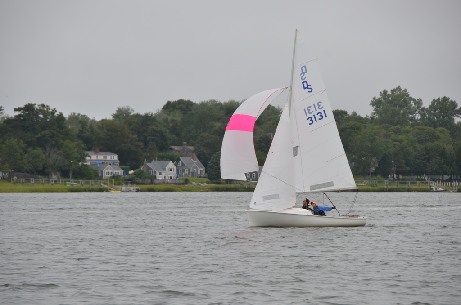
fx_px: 2875
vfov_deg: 6.1
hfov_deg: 9.2
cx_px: 230
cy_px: 152
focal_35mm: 225
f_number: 7.1
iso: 200
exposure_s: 1/800
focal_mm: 150
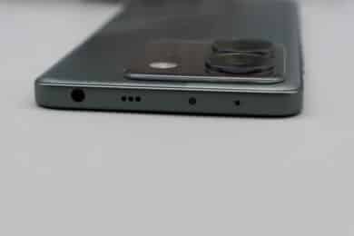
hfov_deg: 27.0
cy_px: 118
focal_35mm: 75
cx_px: 177
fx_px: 737
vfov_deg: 18.2
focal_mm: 50
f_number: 7.1
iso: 800
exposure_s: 1/150
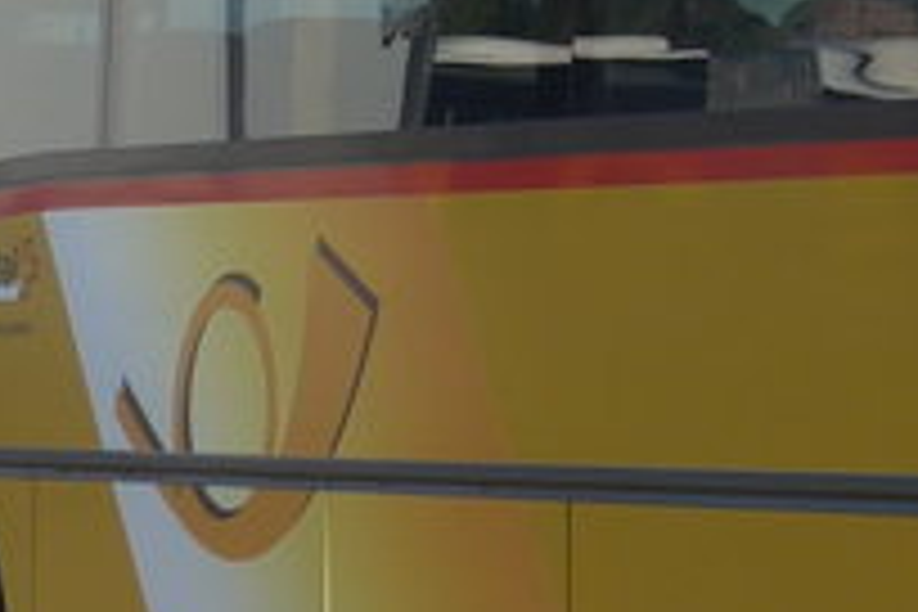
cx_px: 1890
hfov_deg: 7.3
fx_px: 6859
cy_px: -288
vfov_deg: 5.1
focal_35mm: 269
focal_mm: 9
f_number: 2.8
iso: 80
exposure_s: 1/1000
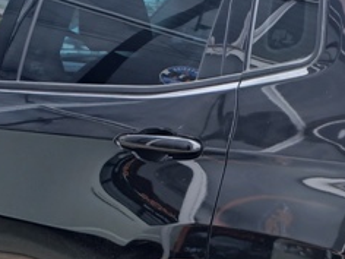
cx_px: 238
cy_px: 268
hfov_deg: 22.1
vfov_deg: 16.4
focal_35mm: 88
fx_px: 877
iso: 20
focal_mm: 3.98
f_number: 1.8
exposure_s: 1/124
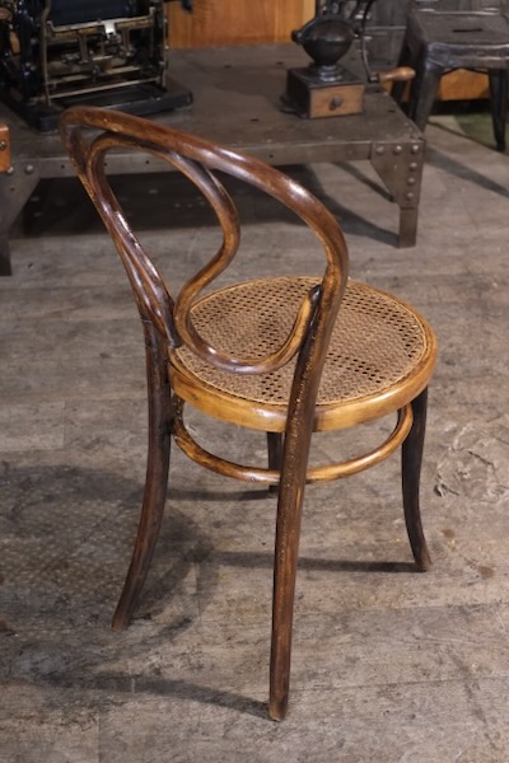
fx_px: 1124
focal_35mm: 53
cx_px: 254
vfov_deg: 37.5
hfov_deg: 25.5
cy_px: 382
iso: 3200
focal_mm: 35
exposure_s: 1/125
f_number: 3.6
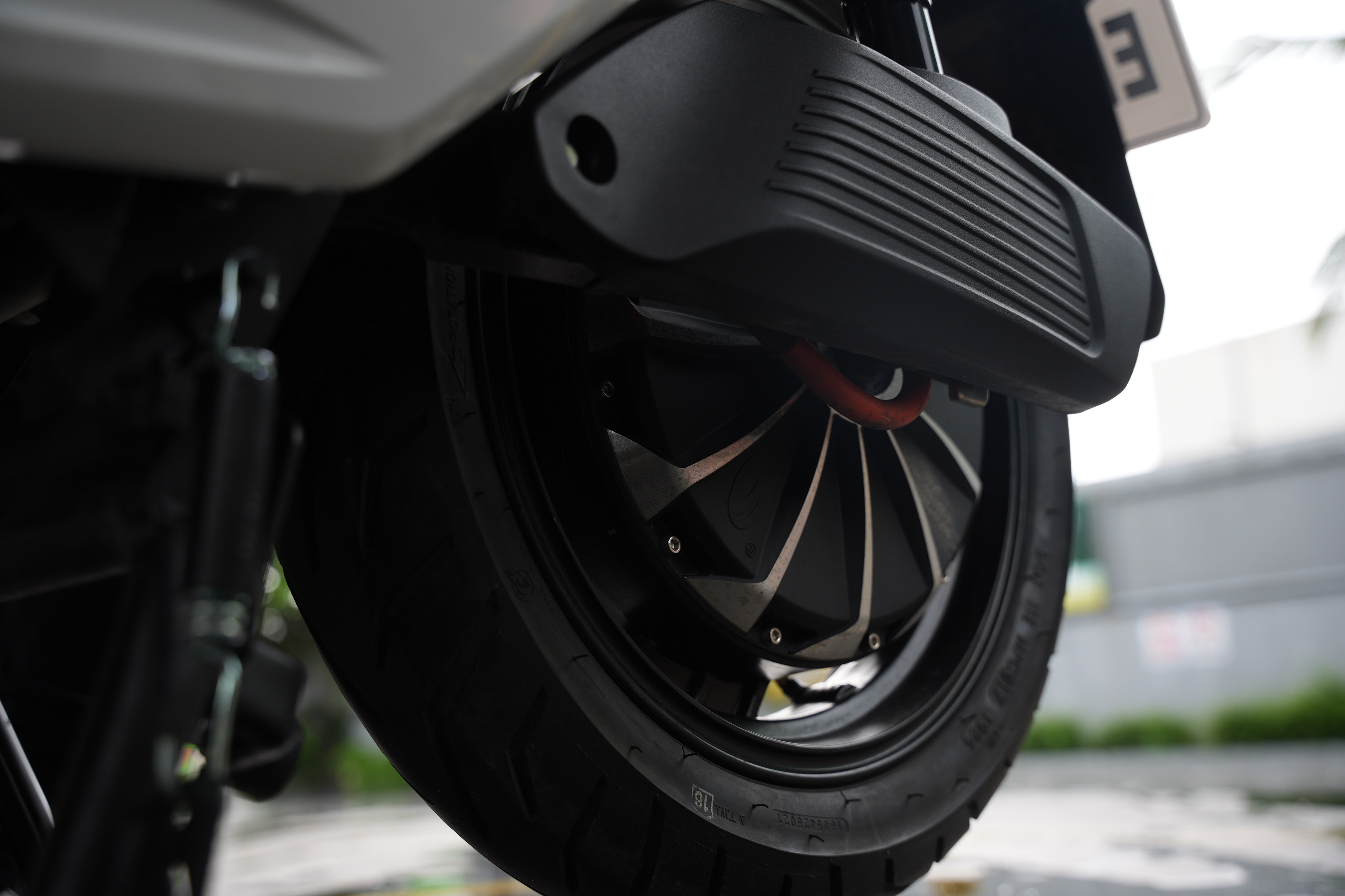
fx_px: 1535
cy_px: 448
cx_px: 672
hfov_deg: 47.3
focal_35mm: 41
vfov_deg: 32.6
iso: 160
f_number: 4
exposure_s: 1/40
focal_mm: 41.1
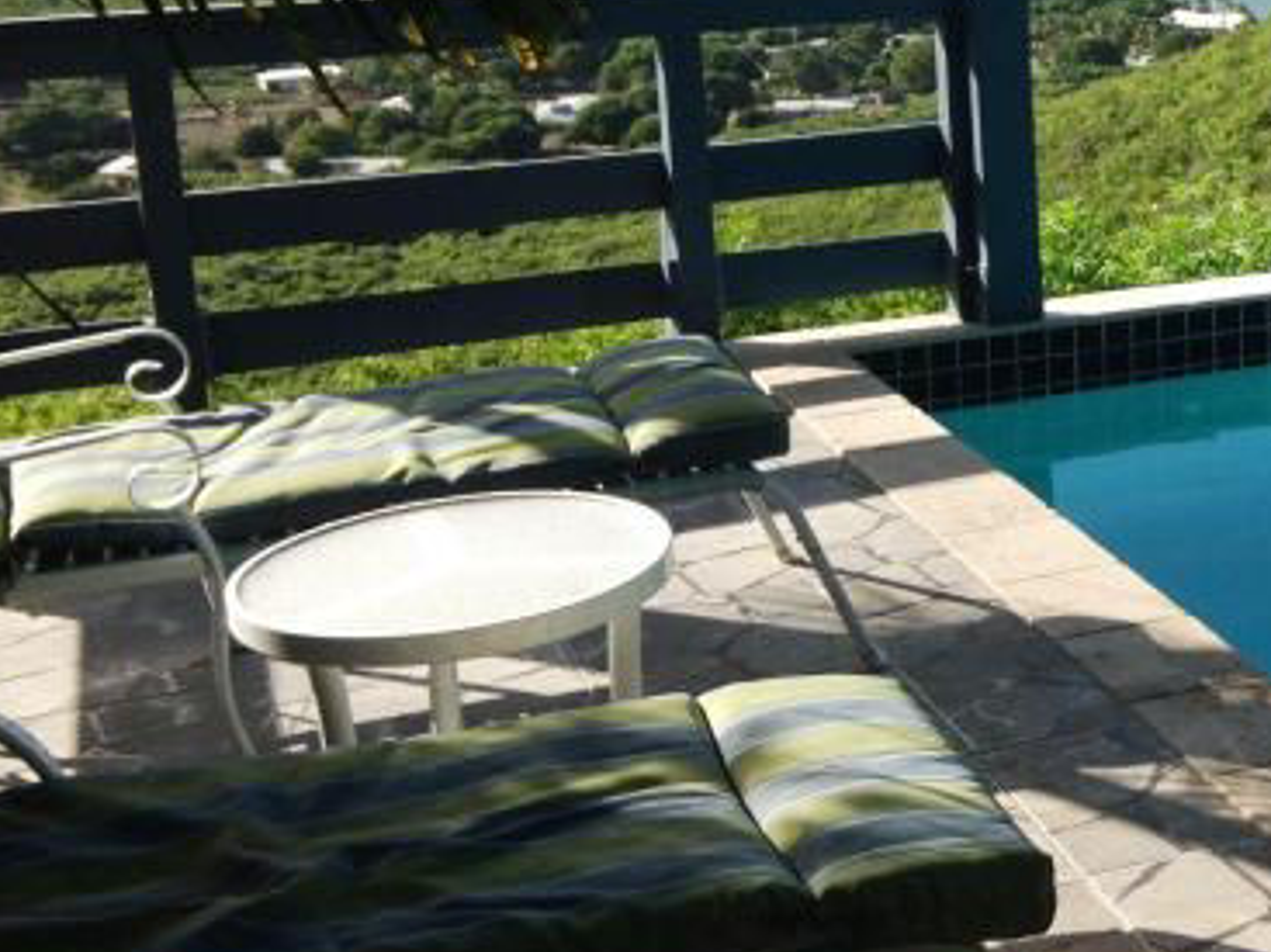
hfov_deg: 26.0
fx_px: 2643
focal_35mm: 72
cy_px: 270
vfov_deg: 20.3
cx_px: 1184
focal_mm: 4.12
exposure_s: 1/1642
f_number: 2.4
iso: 80
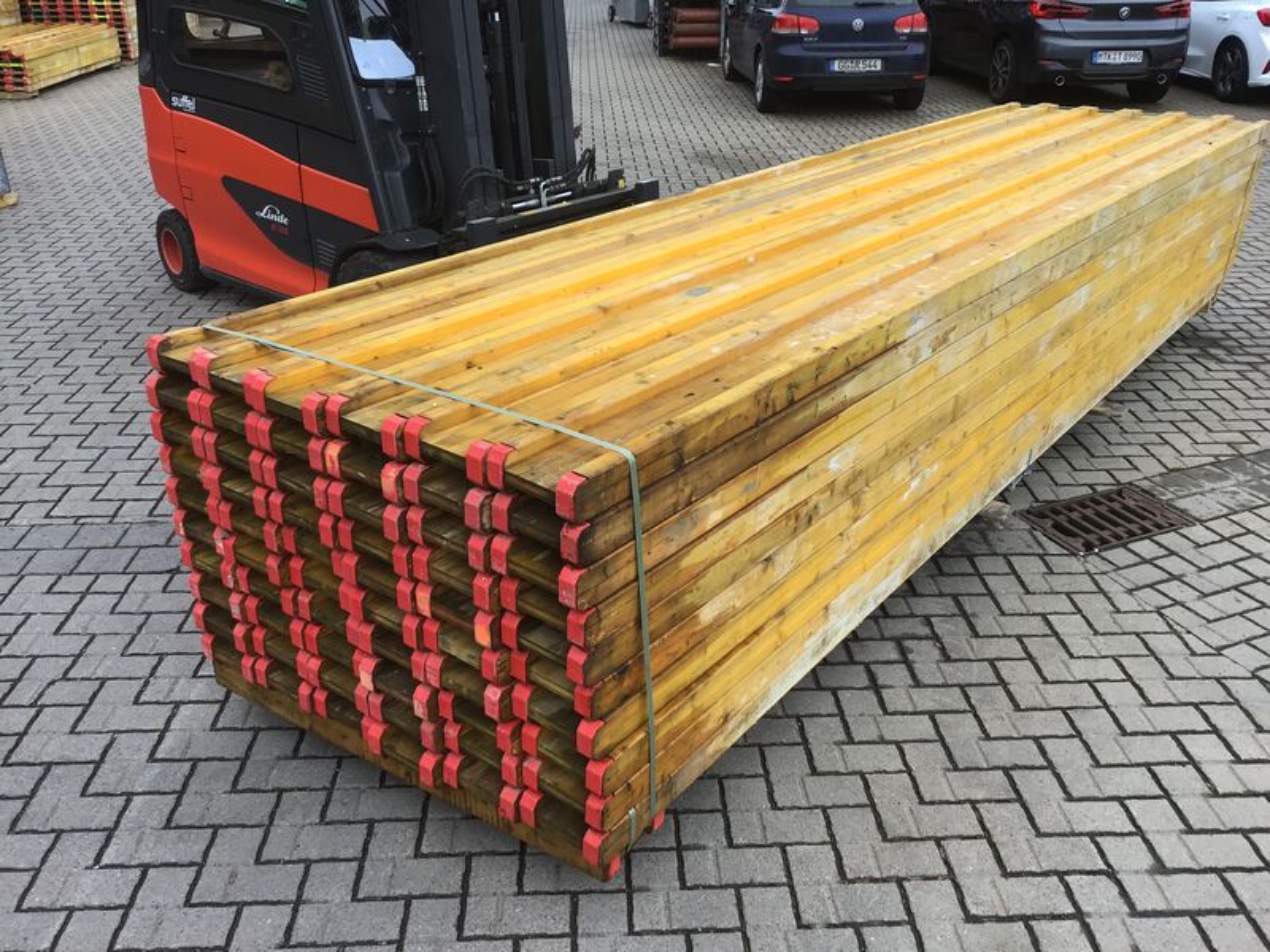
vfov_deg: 45.4
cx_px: 635
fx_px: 1137
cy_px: 476
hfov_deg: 58.4
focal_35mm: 31
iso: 25
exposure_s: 1/100
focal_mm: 3.3
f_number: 2.4
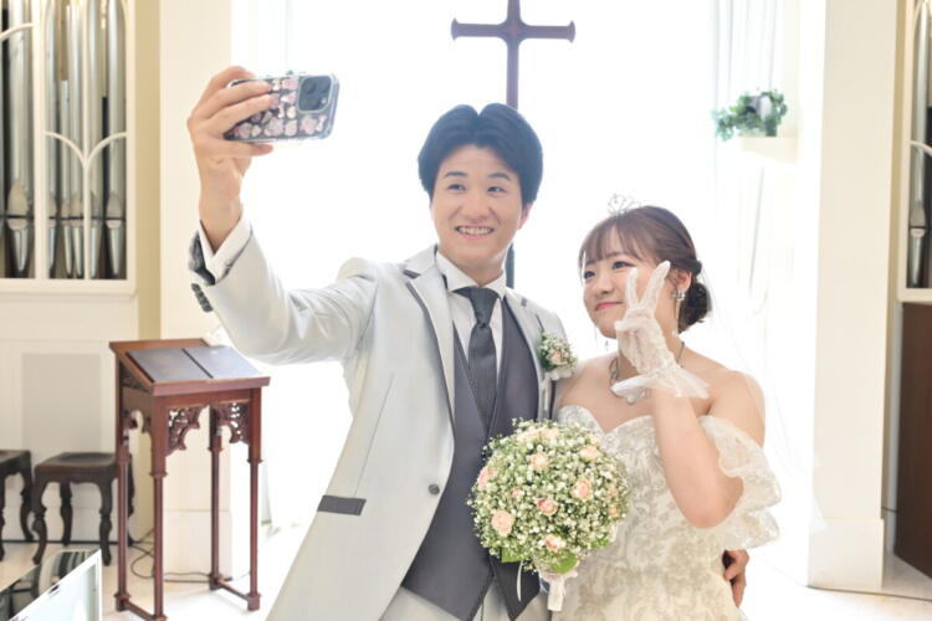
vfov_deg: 35.9
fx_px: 958
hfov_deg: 51.9
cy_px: 310
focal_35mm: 37
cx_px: 466
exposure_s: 1/160
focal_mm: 37
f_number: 5.6
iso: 1600
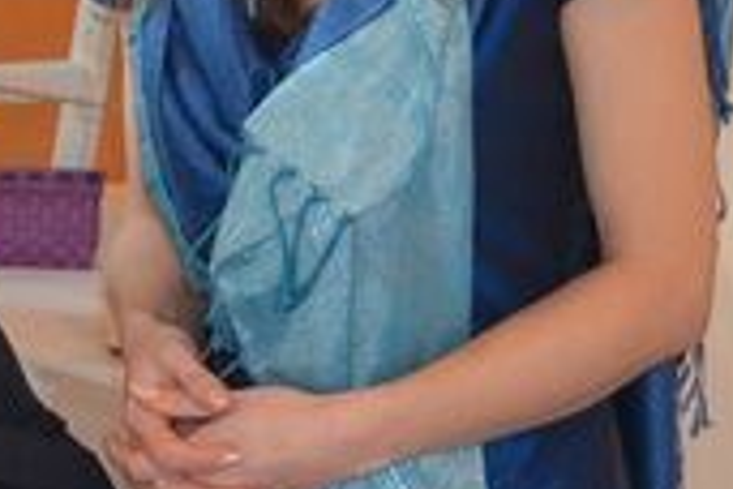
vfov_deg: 8.7
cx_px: -459
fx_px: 3217
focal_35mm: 158
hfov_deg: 12.2
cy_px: 150
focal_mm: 18
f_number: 3.5
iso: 720
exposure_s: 1/60
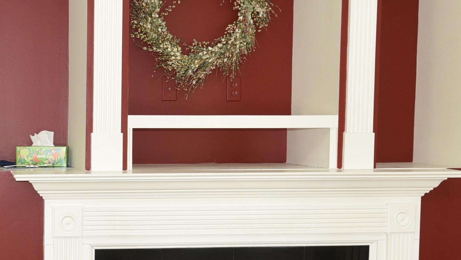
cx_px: 28
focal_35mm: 69
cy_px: 170
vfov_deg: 17.4
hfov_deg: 29.1
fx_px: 844
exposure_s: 1/60
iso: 1000
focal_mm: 31
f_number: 5.6
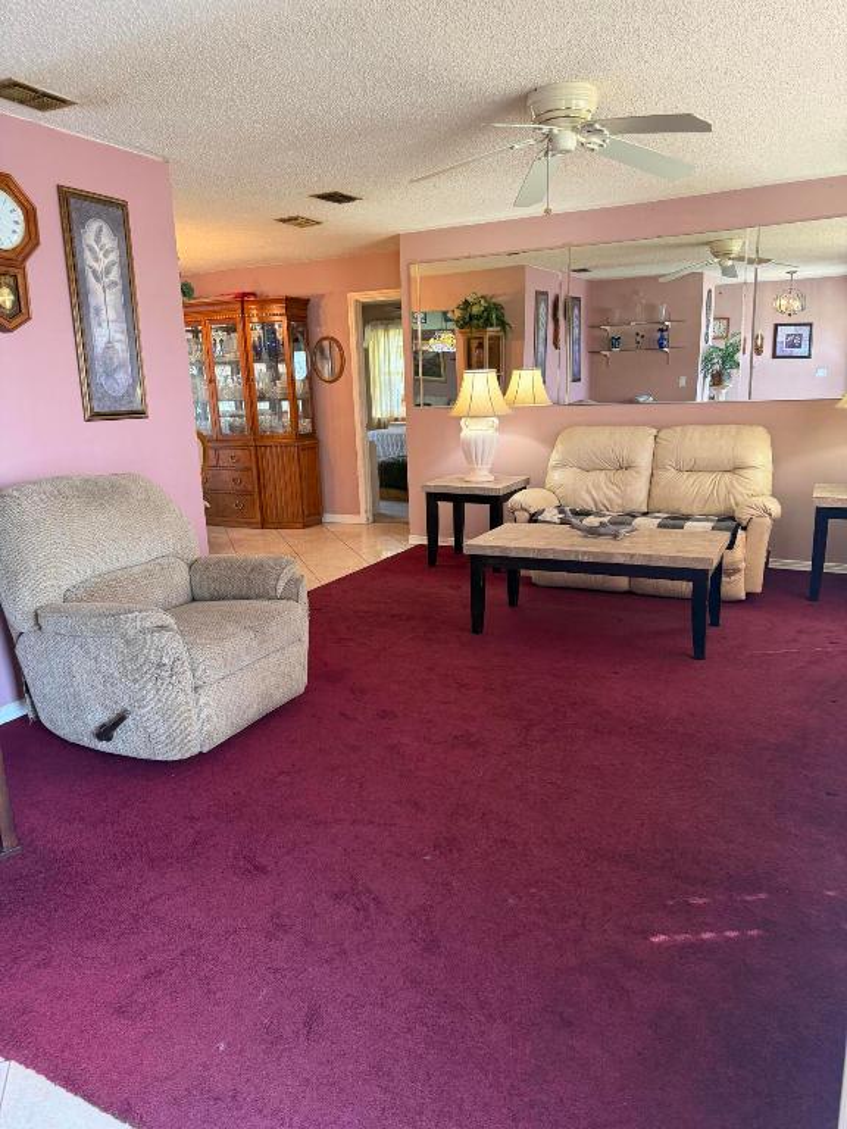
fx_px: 783
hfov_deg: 56.8
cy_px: 564
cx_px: 424
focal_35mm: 24
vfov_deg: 71.6
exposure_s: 1/60
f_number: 1.78
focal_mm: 6.76
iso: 250
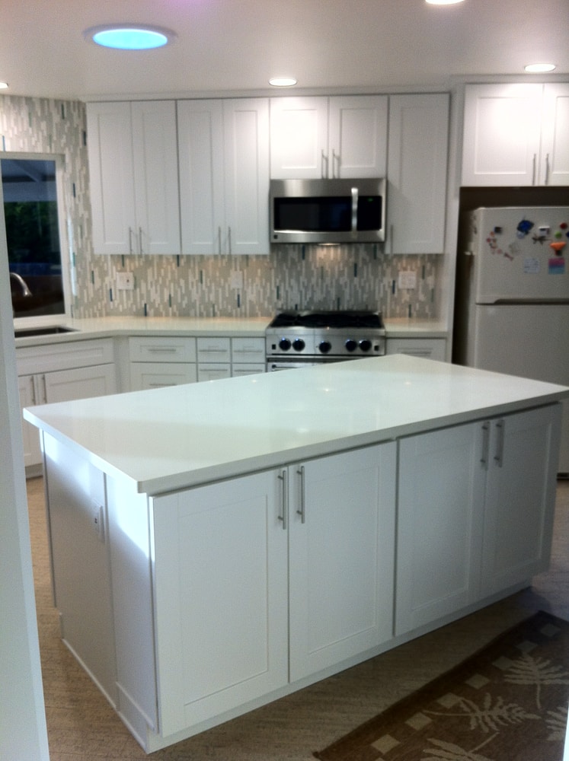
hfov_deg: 40.6
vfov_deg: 52.7
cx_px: 284
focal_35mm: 35
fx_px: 769
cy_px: 380
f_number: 2.8
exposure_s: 1/30
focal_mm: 3.85
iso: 80
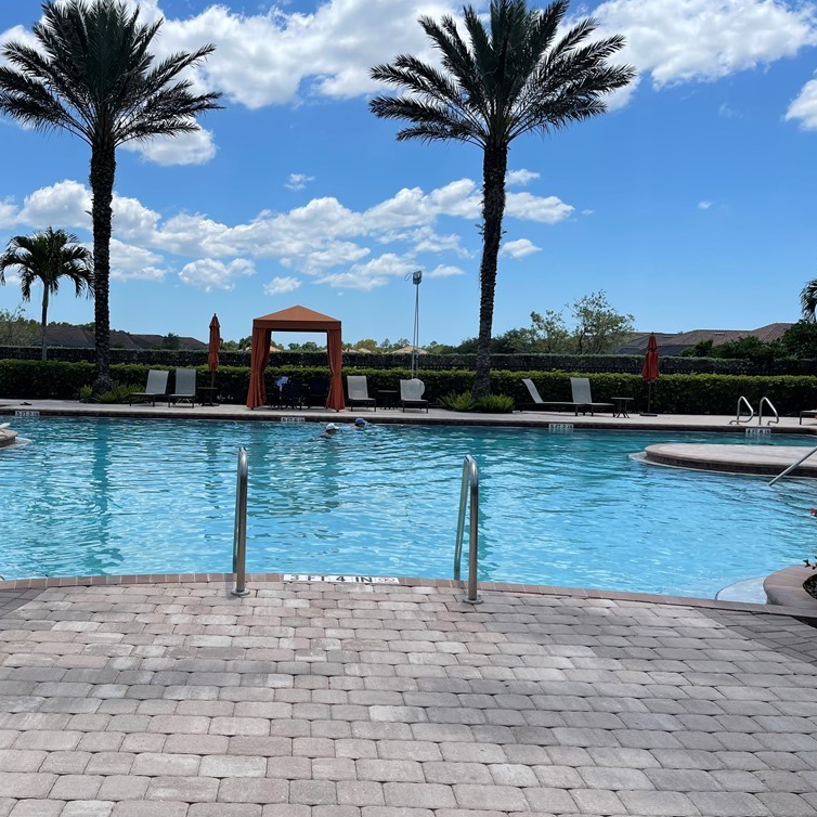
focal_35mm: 30
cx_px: 284
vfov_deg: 54.0
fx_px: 801
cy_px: 411
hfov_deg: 53.2
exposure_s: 1/5128
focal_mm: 5.1
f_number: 1.6
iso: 32
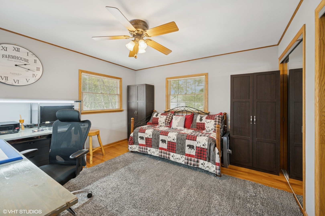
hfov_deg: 104.3
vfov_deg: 81.2
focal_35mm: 14
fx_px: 126
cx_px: 162
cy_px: 108
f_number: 8
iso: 200
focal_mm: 14
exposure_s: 1/10
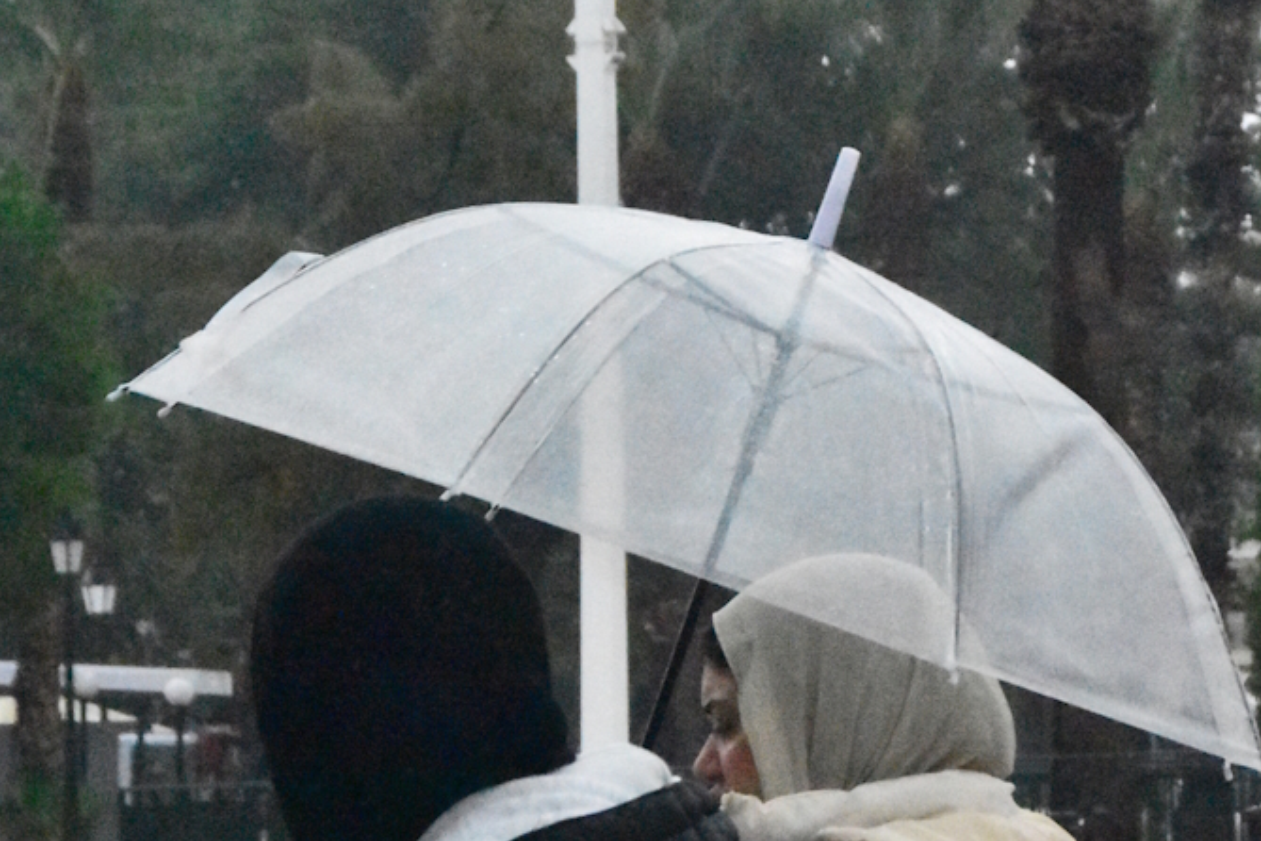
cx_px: 976
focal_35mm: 202
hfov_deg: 10.2
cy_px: 524
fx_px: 7071
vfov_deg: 6.8
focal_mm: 75
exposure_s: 1/2000
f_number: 11
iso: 20000
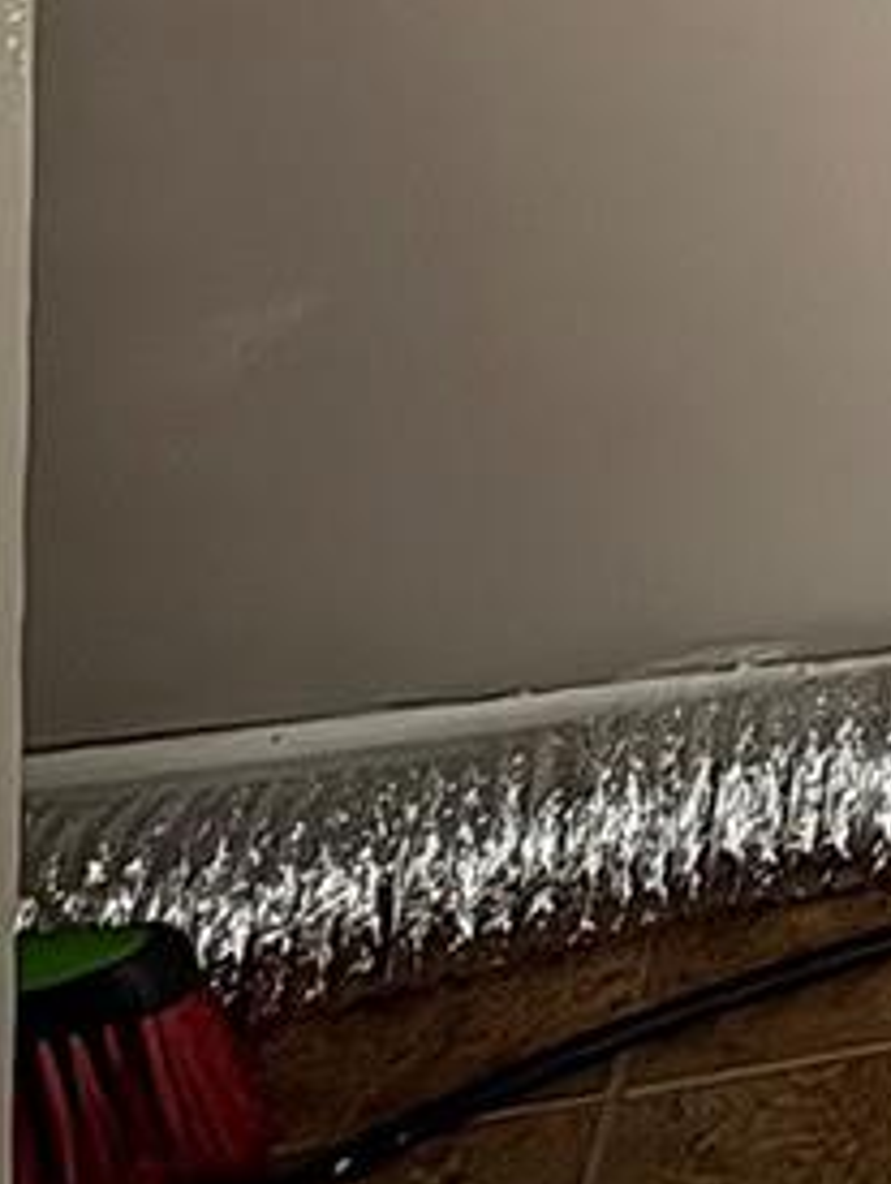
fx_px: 2089
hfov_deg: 17.6
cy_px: -594
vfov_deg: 24.5
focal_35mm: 61
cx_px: 1756
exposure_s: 1/8
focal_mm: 2.22
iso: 1250
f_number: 2.2
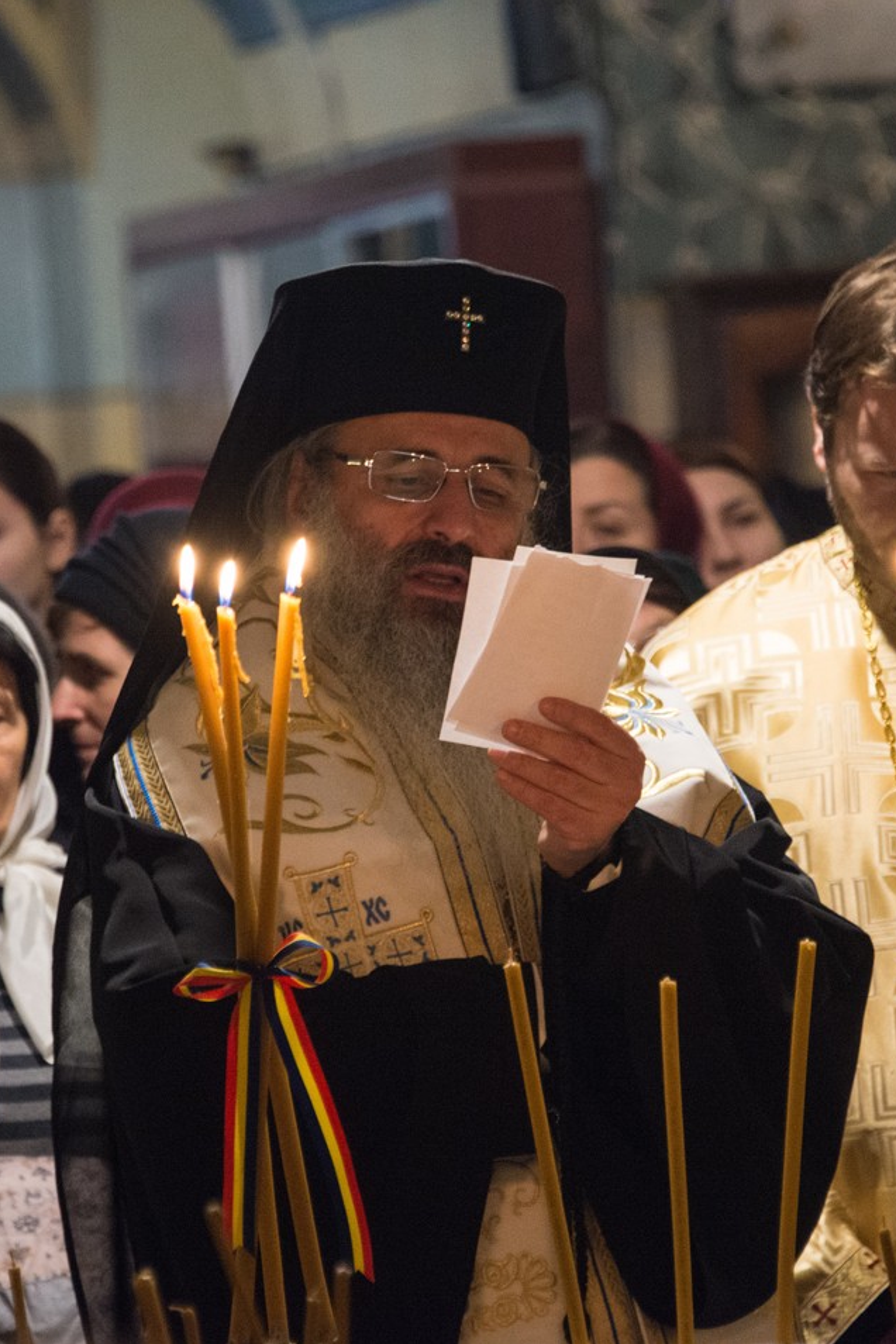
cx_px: 416
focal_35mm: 301
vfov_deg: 6.8
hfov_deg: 4.6
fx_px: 11236
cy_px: 673
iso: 5000
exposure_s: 1/30
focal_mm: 200
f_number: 5.6
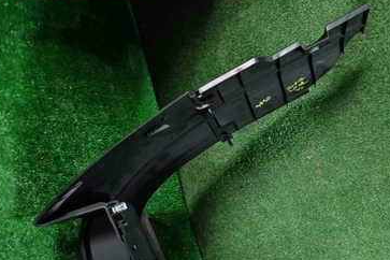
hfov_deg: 44.5
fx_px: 466
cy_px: 212
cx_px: 272
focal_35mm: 43
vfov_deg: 30.4
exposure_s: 1/30
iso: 250
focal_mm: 4.5
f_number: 2
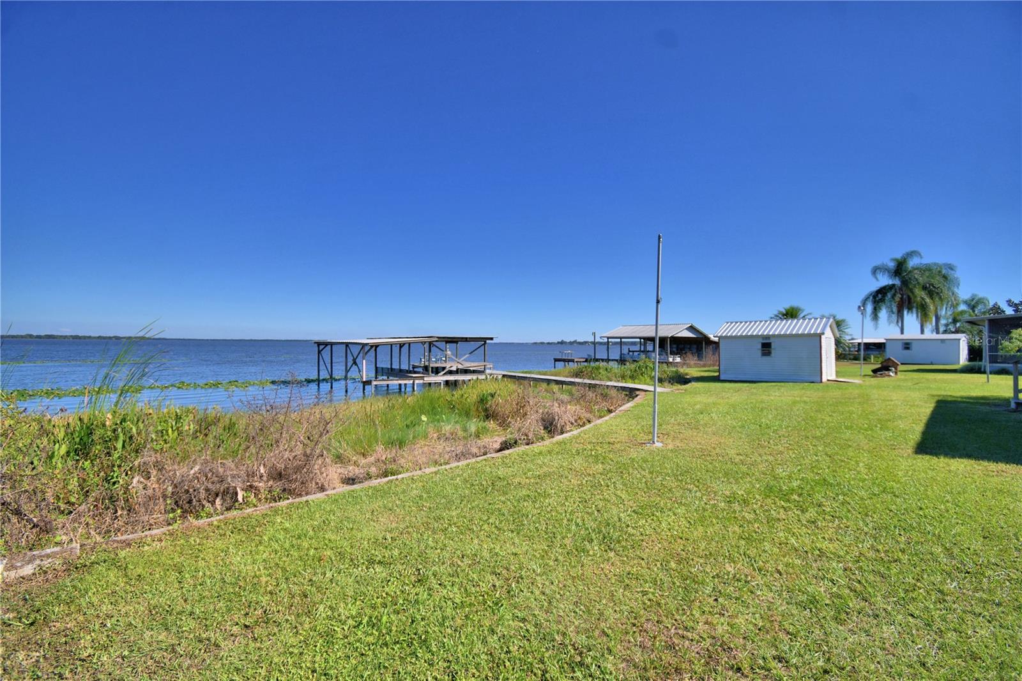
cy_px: 340
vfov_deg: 77.3
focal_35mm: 15
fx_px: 426
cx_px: 511
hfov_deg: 100.4
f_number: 4.5
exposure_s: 1/1600
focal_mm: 10
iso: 100
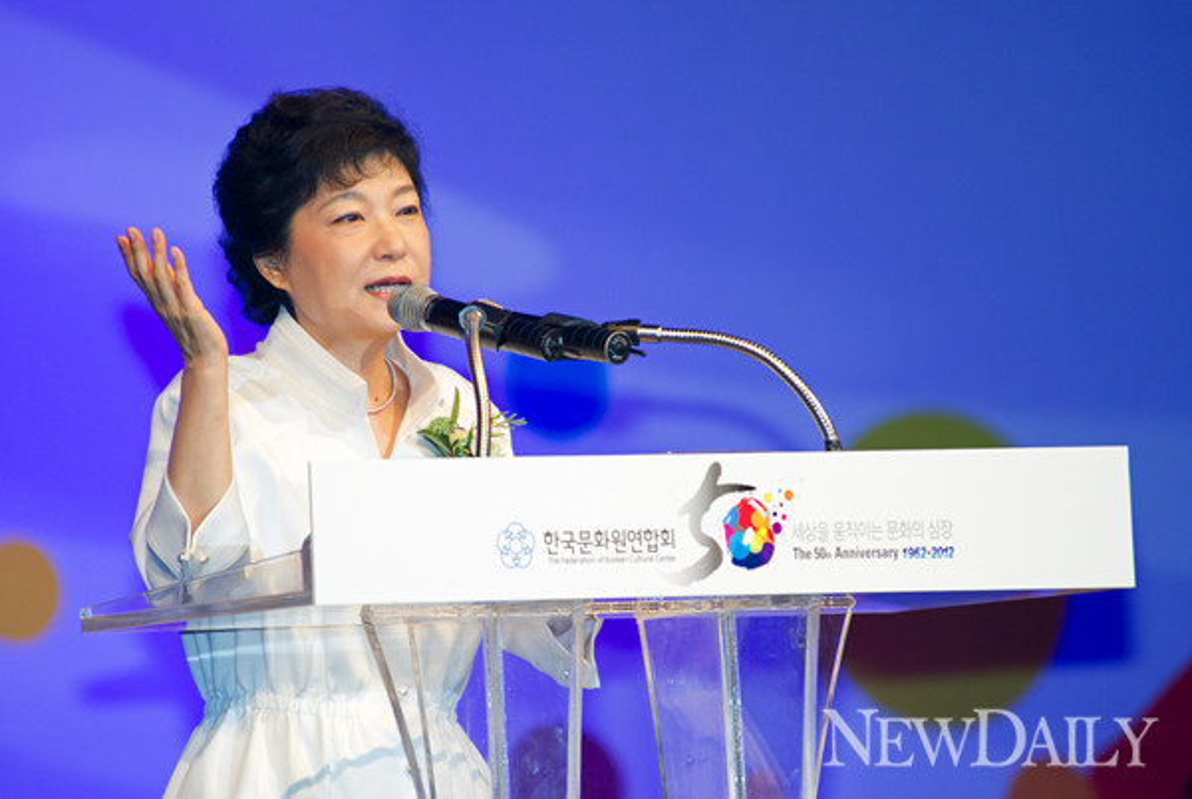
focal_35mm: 400
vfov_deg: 3.4
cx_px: 596
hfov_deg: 5.1
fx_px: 13264
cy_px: 400
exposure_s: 1/160
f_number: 5.6
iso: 2000
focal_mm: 400
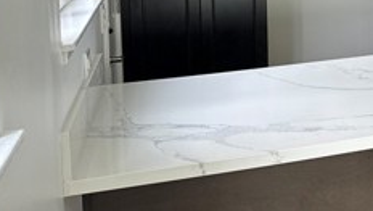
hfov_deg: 25.6
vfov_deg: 15.9
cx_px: 473
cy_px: -69
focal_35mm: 72
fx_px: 713
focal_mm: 6.86
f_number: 1.78
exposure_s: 1/121
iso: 100
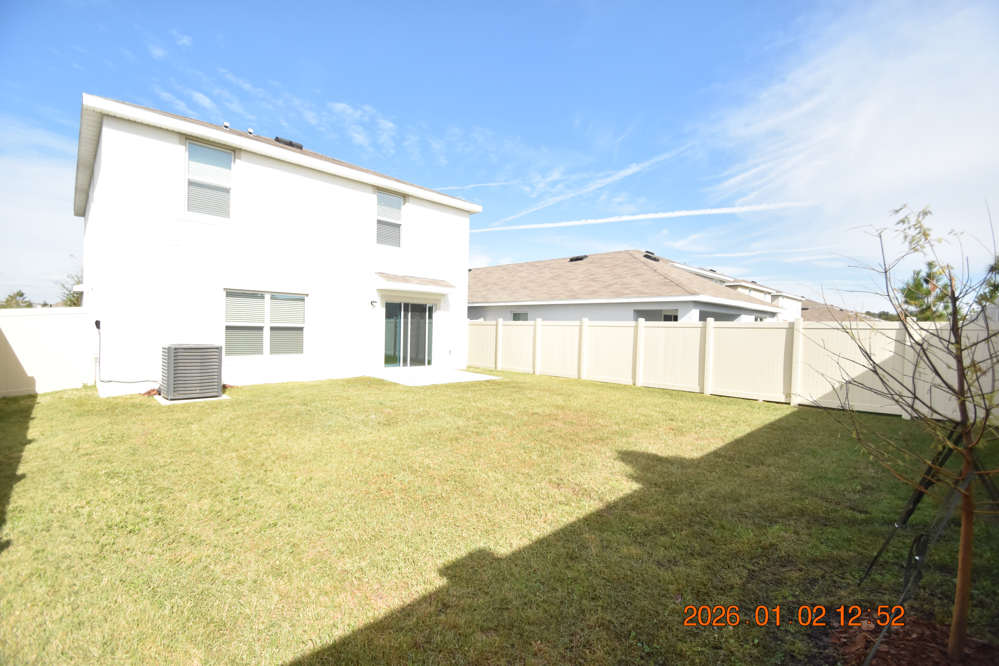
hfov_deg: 100.4
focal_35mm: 15
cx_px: 500
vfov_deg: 77.3
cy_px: 333
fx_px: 416
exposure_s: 1/4000
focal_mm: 10
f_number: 3.5
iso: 800
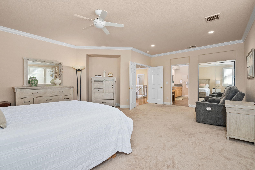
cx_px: 128
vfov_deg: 73.8
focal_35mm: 16
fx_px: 113
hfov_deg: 96.7
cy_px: 85
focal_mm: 16
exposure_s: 1/5
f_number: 9
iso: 400
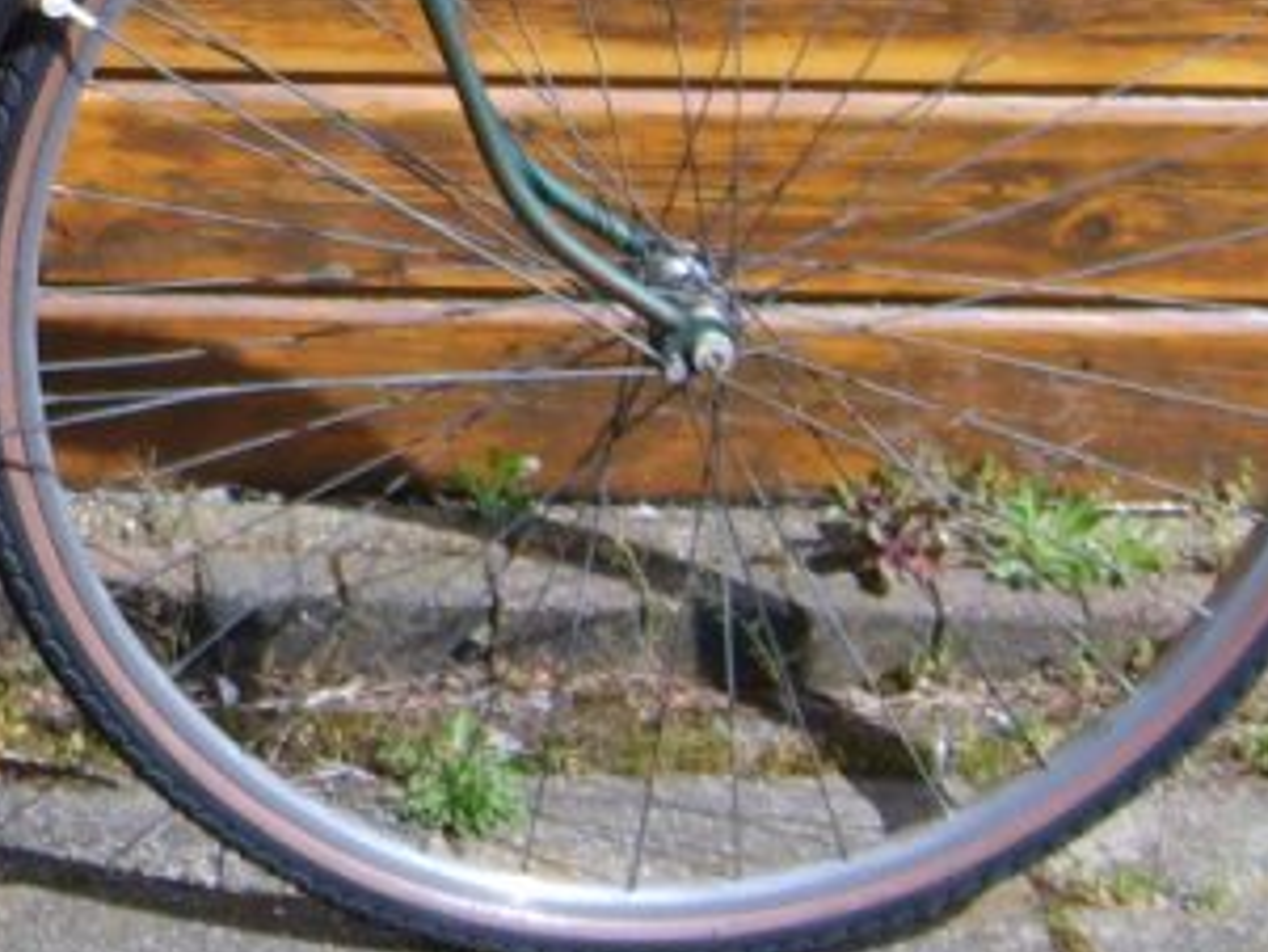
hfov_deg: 15.5
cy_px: -34
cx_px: -501
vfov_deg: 12.3
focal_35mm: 119
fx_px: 4361
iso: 50
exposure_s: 1/1000
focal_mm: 5.8
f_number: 2.8
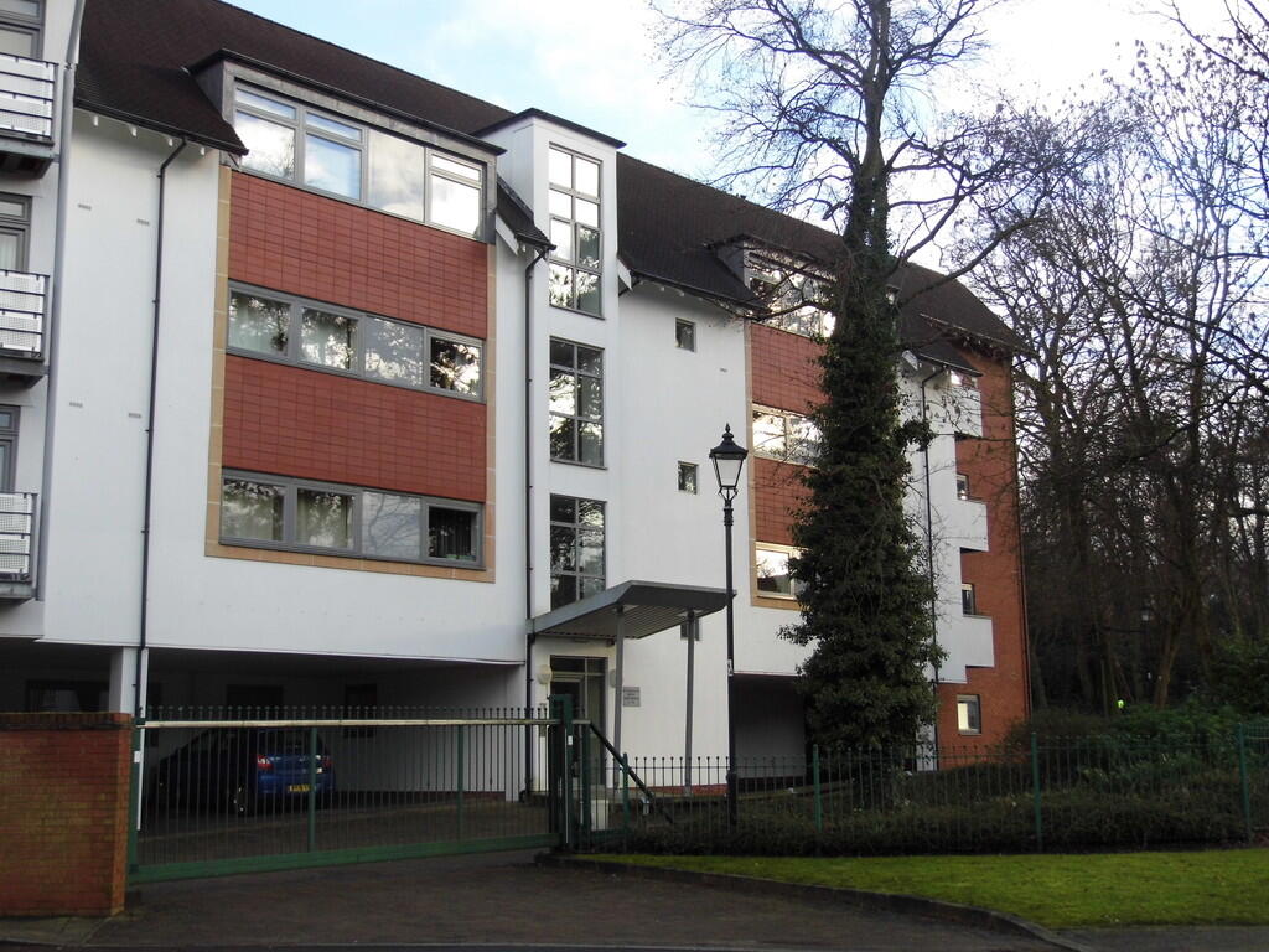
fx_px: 1540
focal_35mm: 42
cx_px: 634
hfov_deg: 44.8
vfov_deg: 34.3
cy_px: 476
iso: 100
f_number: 3.3
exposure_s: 1/200
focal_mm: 7.6
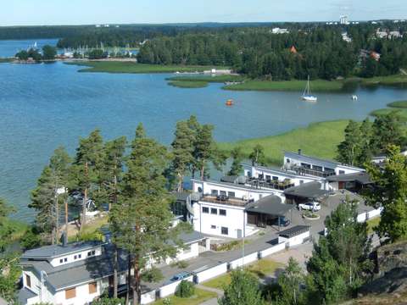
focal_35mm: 58
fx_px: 682
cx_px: 204
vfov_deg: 25.2
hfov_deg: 33.2
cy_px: 152
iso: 125
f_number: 4.6
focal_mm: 10.4
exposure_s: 1/640
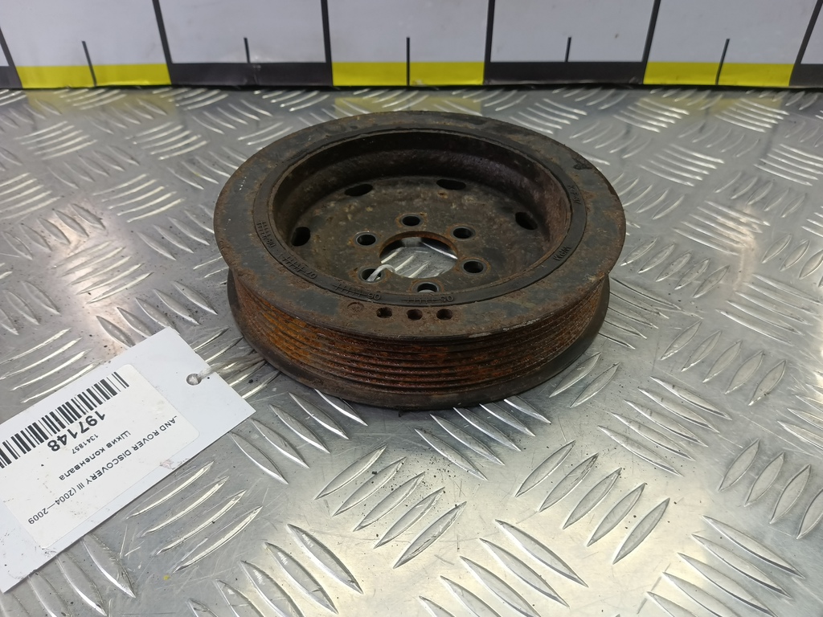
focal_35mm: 23
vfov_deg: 58.9
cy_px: 308
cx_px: 412
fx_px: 547
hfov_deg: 73.9
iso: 113
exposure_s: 1/50
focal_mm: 4.11
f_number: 1.6
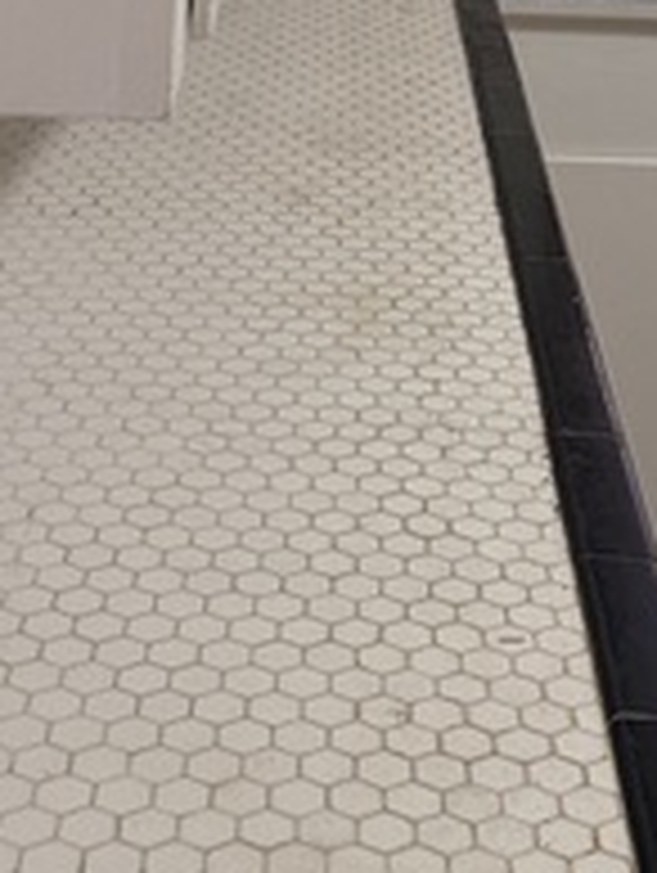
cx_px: 423
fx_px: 1995
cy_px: -459
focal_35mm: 79
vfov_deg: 20.8
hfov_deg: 18.7
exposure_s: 1/60
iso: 160
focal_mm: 6.76
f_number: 1.78
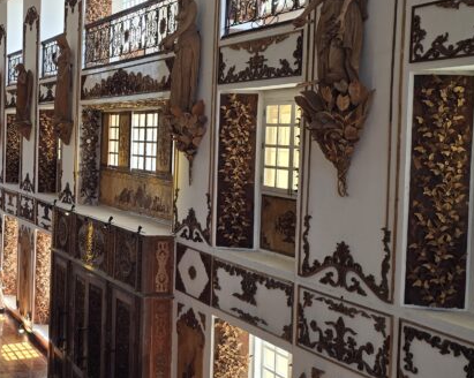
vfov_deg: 27.1
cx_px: 100
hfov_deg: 32.7
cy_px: 160
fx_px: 785
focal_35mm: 56
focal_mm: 6.3
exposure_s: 1/120
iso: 50
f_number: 1.7
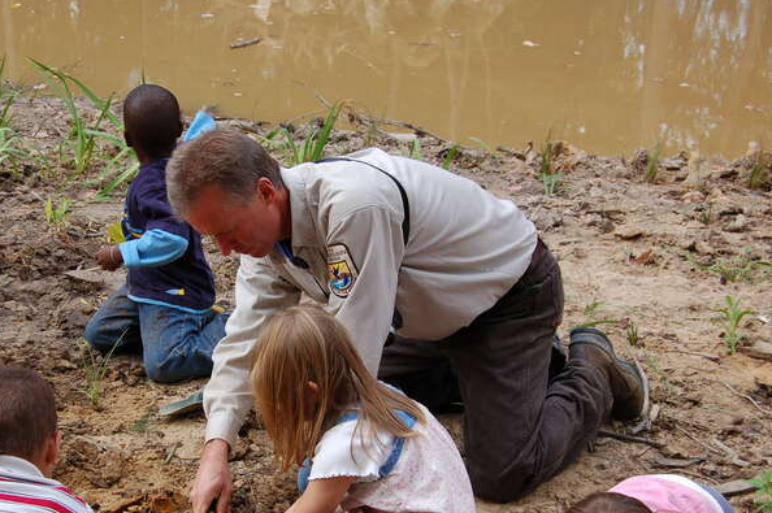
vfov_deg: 21.6
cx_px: 273
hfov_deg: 31.9
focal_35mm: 63
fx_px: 1343
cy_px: 339
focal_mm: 31
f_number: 7.1
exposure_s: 1/200
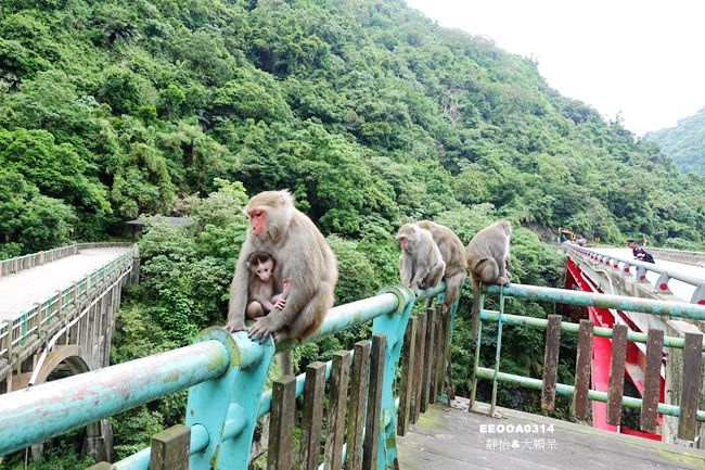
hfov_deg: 73.8
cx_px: 352
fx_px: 470
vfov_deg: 53.1
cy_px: 235
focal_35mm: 24
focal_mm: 8.9
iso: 125
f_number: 4
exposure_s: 1/125
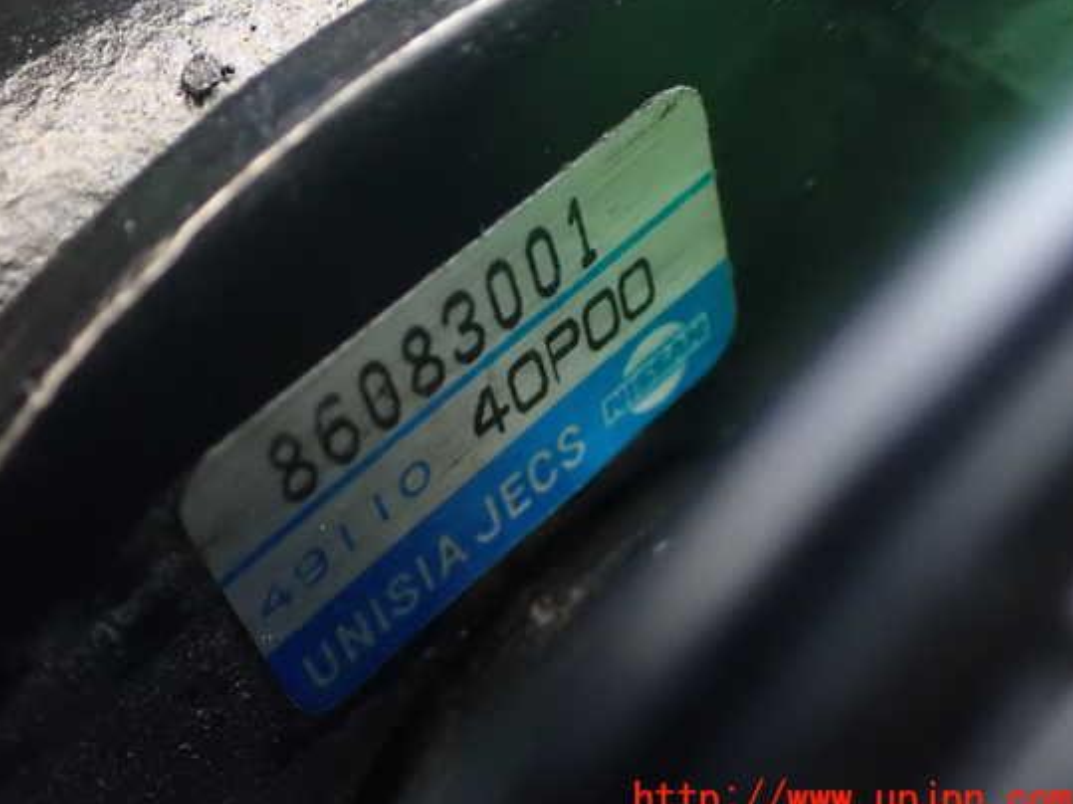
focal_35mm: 49
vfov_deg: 29.7
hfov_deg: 38.9
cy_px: 378
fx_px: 1519
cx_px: 486
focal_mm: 7.84
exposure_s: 1/10
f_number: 2.9
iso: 1600
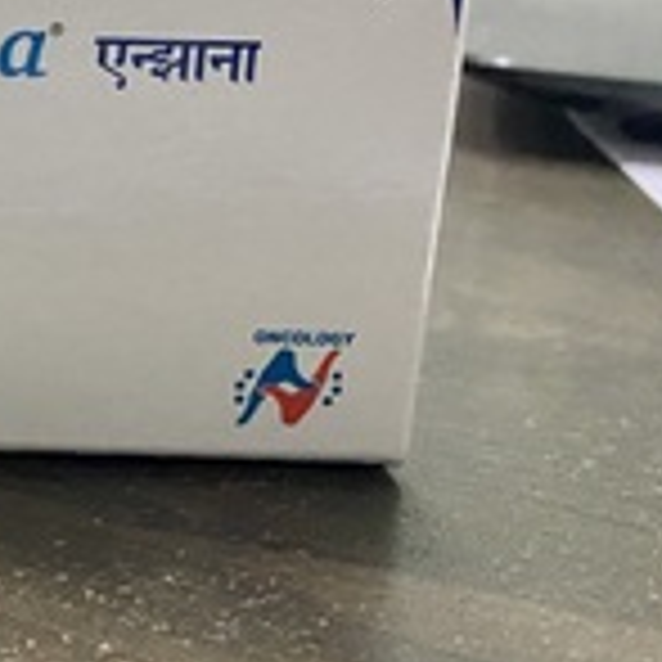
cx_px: -383
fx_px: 1688
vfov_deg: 22.0
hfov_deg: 19.0
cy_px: 151
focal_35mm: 78
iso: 400
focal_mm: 4.25
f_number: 1.8
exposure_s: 1/60
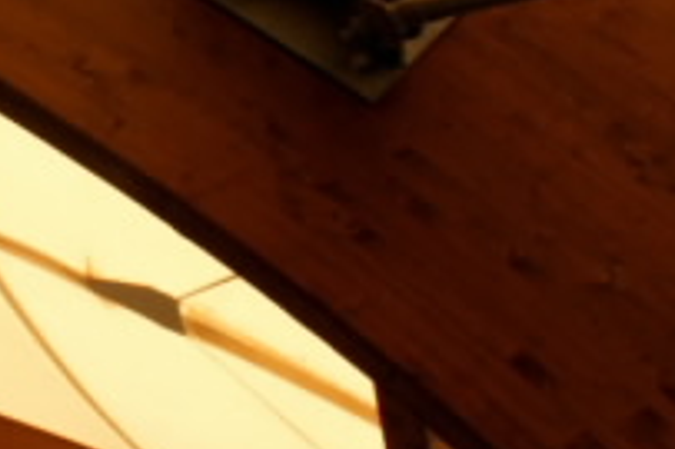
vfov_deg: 10.0
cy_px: 3
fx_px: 2548
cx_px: -40
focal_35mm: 136
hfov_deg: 14.8
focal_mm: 18
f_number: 22
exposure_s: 1/30
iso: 400
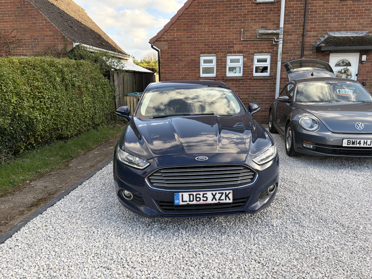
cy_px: 140
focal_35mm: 26
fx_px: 279
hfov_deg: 67.3
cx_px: 186
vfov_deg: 53.1
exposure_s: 1/576
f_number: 1.6
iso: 64
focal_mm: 5.96
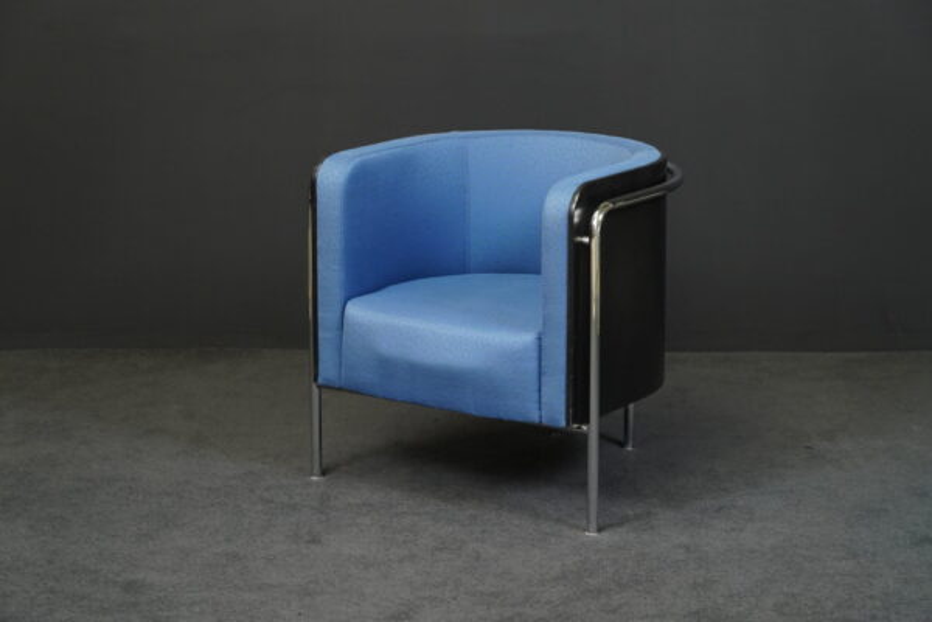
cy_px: 311
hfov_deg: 21.9
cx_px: 466
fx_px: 2407
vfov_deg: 14.7
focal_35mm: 93
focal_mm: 93
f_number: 7.1
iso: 5000
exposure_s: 1/160
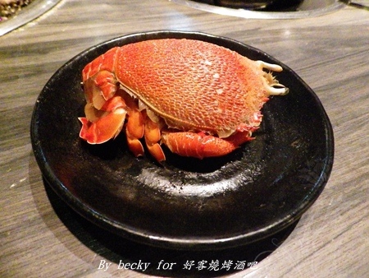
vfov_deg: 61.1
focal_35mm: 22
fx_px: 235
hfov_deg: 76.4
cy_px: 139
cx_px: 184
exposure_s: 1/10
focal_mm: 4
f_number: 3.1
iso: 1600
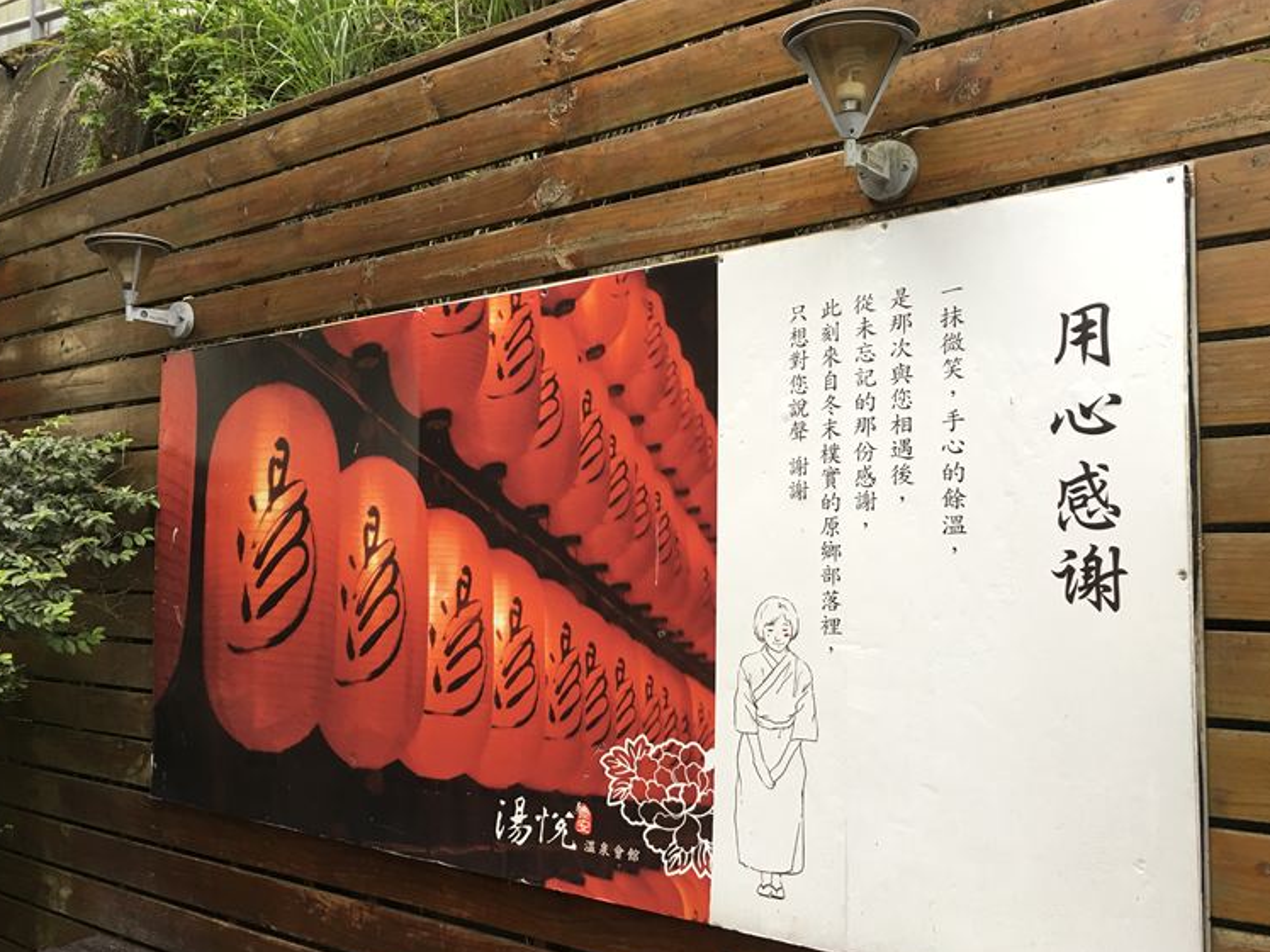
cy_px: 504
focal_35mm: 31
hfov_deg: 58.4
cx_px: 630
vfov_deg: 45.4
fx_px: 1137
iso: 32
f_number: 2.2
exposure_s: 1/40
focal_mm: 4.15
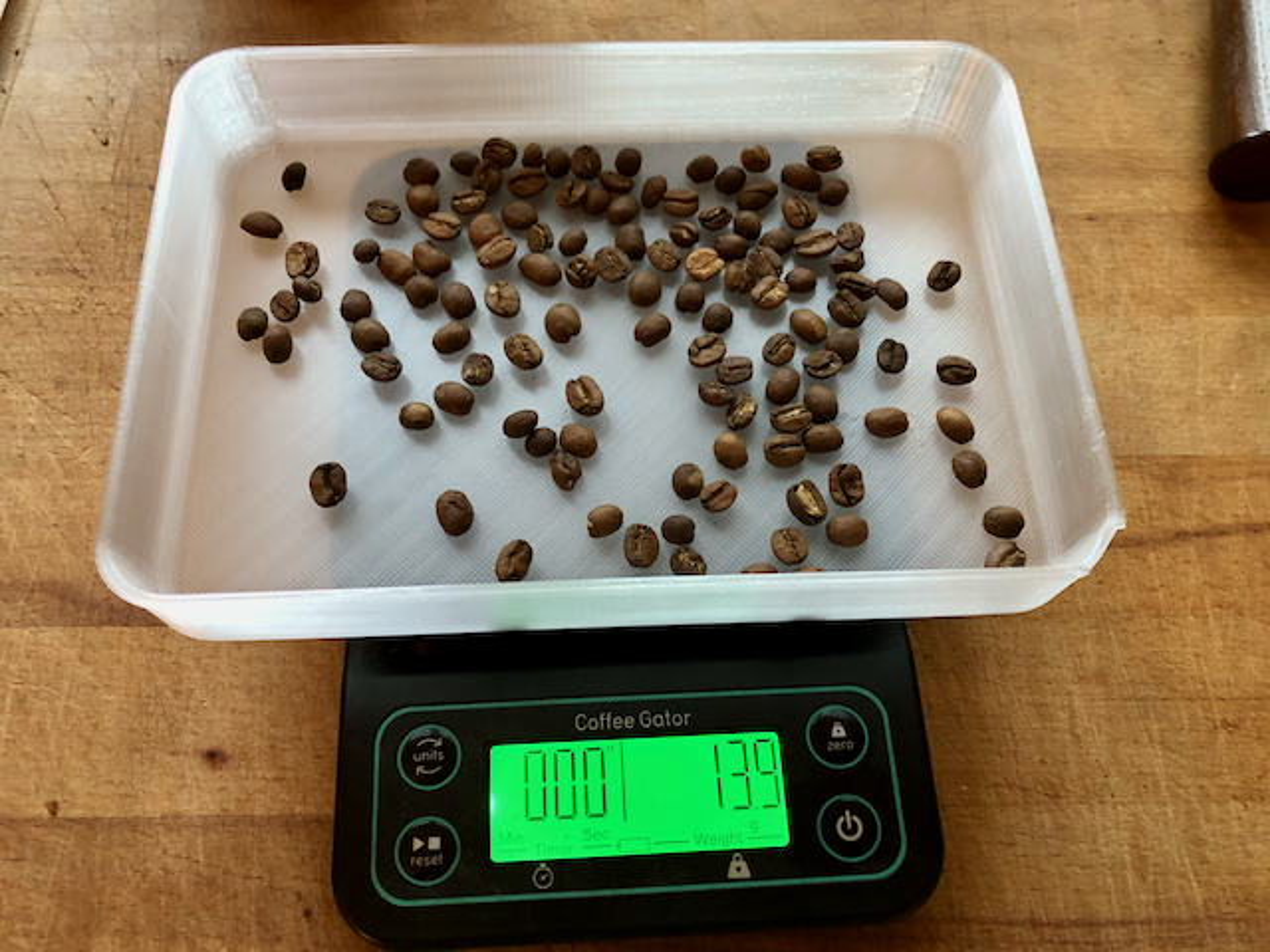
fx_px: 1027
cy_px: 476
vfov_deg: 49.7
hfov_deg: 63.4
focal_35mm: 28
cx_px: 635
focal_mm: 3.99
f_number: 1.8
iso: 100
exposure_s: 1/17
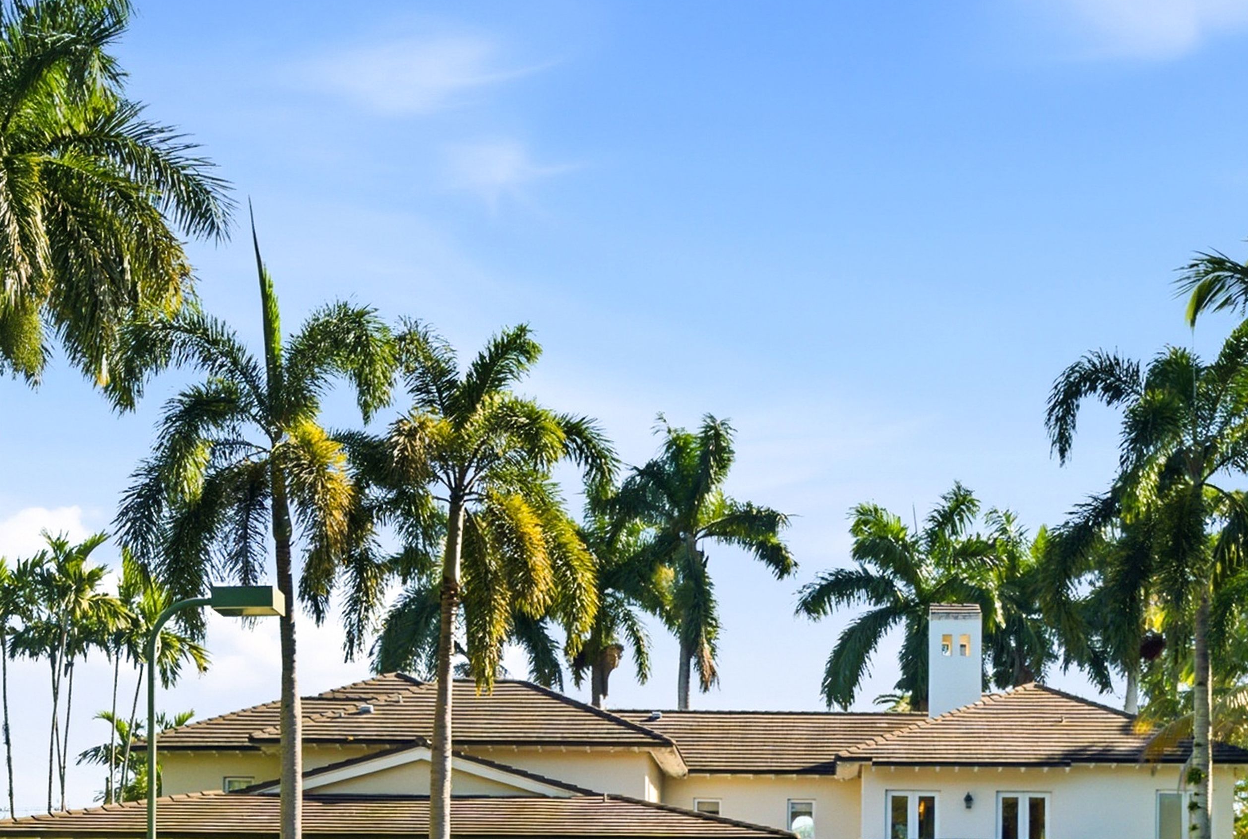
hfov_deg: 34.5
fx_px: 1981
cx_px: 887
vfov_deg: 22.5
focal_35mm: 57
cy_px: 942
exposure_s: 1/4000
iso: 320
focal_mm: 24
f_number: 8
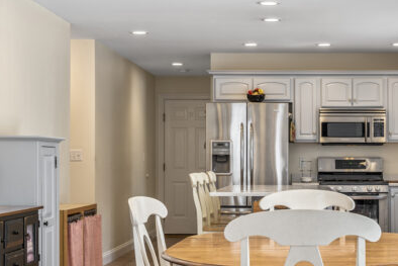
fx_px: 863
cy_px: 183
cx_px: 290
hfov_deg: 25.7
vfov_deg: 17.5
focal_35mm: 78
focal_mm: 30
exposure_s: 1/3
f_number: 8
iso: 250
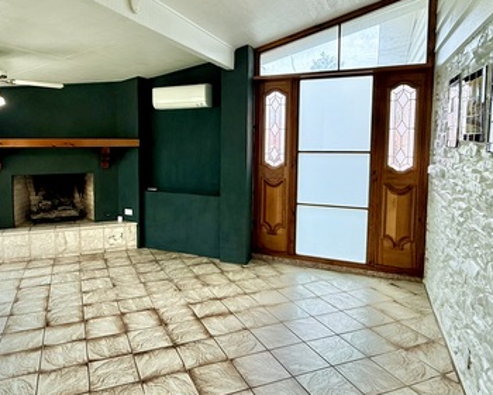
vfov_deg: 56.4
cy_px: 162
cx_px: 199
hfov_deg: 67.5
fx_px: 365
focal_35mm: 25
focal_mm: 2.22
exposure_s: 1/140
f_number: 2.2
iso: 64
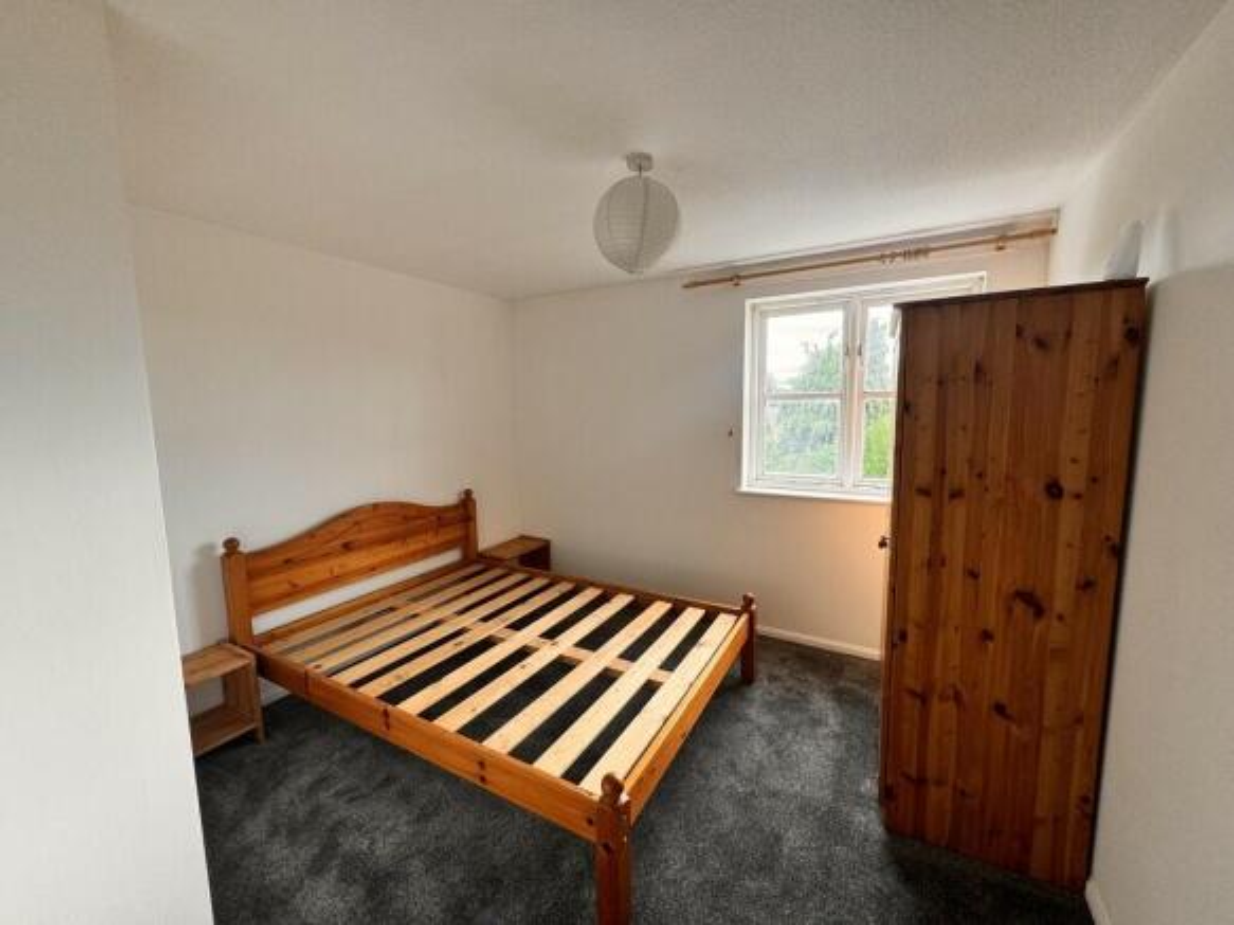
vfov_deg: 85.7
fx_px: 499
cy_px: 462
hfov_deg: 102.1
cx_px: 617
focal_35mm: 14
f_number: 2.2
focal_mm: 2.22
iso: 80
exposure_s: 1/99
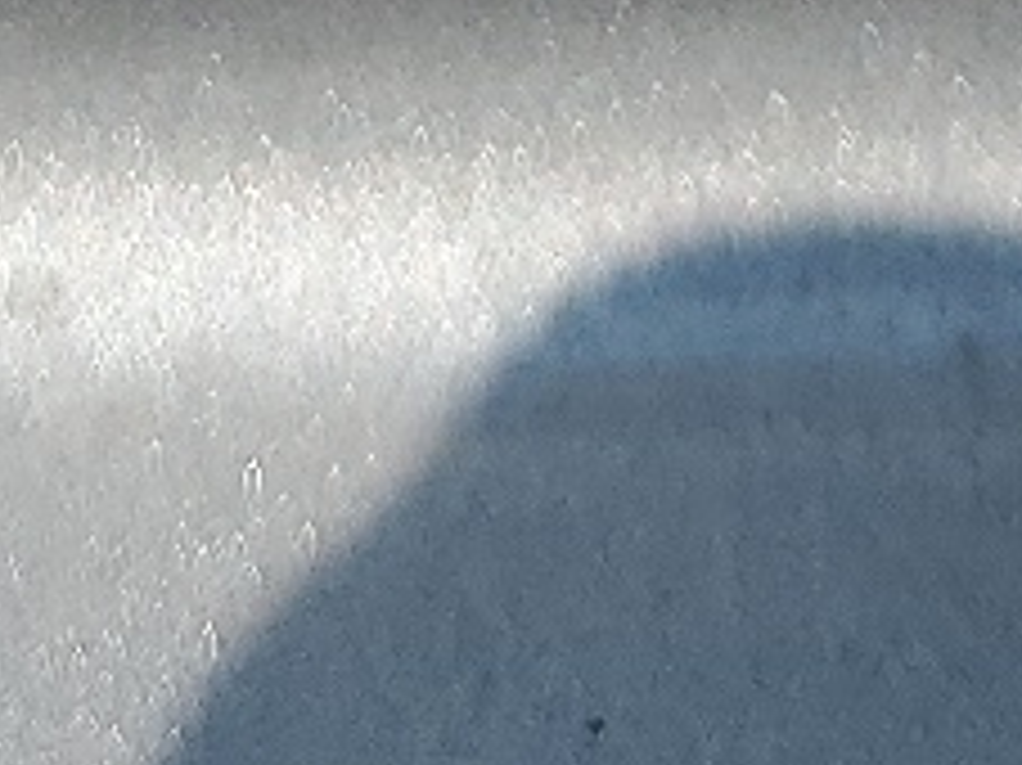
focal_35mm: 183
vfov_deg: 7.0
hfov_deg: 10.8
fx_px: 5400
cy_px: -1742
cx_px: 540
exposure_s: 1/2000
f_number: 1.5
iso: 50
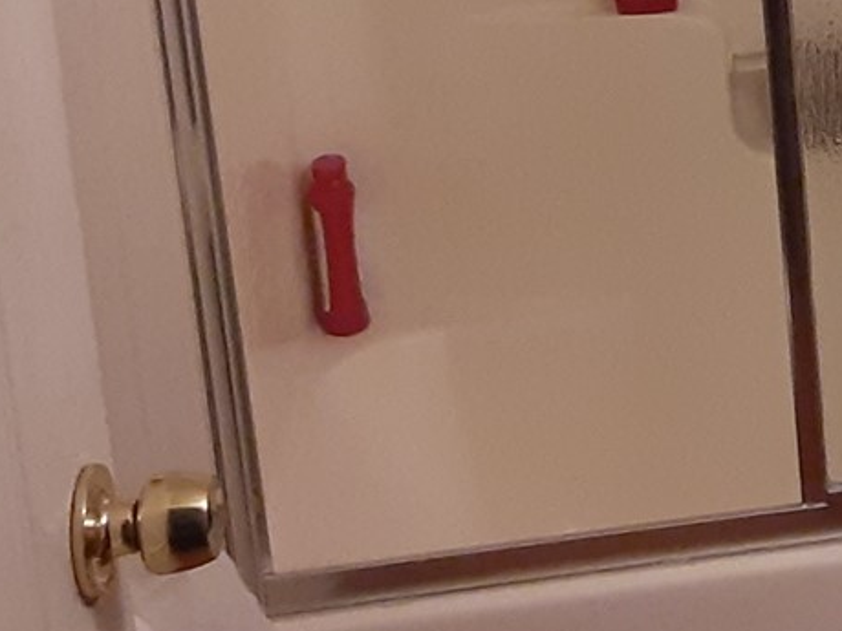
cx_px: 999
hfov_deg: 19.7
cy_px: -117
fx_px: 2286
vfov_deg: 15.2
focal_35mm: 94
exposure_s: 1/60
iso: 250
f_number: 1.9
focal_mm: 2.91
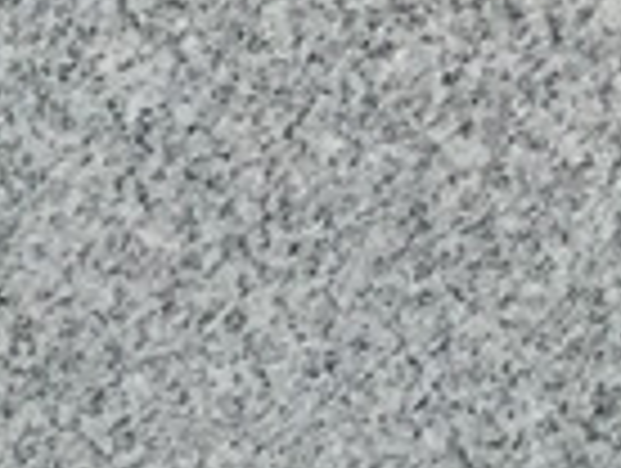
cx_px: -909
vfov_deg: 6.8
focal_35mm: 202
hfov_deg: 8.8
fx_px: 3630
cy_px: 1339
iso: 25
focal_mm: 3.3
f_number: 2.4
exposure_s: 1/617
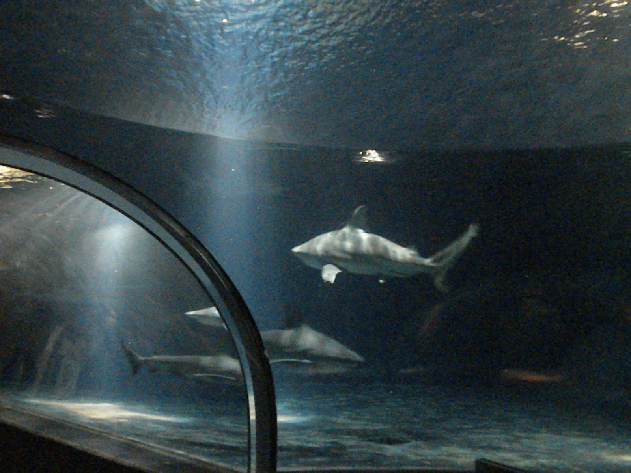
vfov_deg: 38.7
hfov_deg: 50.1
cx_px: 316
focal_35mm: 37
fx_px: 674
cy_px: 236
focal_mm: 6.6
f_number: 3.5
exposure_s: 1/15
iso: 3200
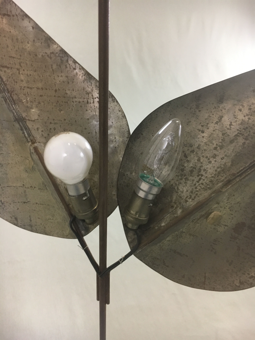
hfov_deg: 48.2
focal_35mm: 29
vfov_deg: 61.7
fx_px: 285
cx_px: 128
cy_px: 170
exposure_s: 1/33
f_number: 2.2
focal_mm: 4.15
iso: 200
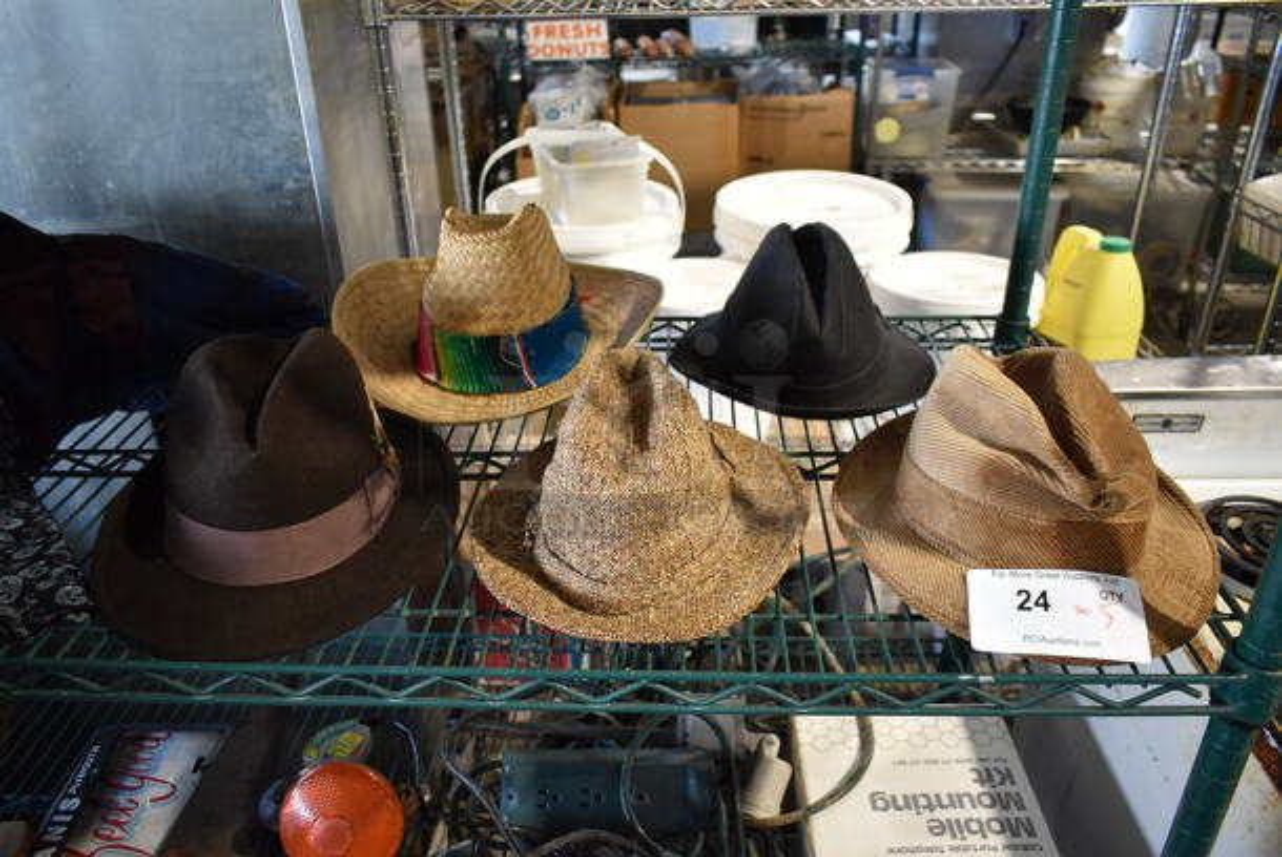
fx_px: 962
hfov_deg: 67.3
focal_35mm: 27
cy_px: 428
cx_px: 641
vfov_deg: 48.0
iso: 1000
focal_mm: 18
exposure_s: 1/30
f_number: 3.5
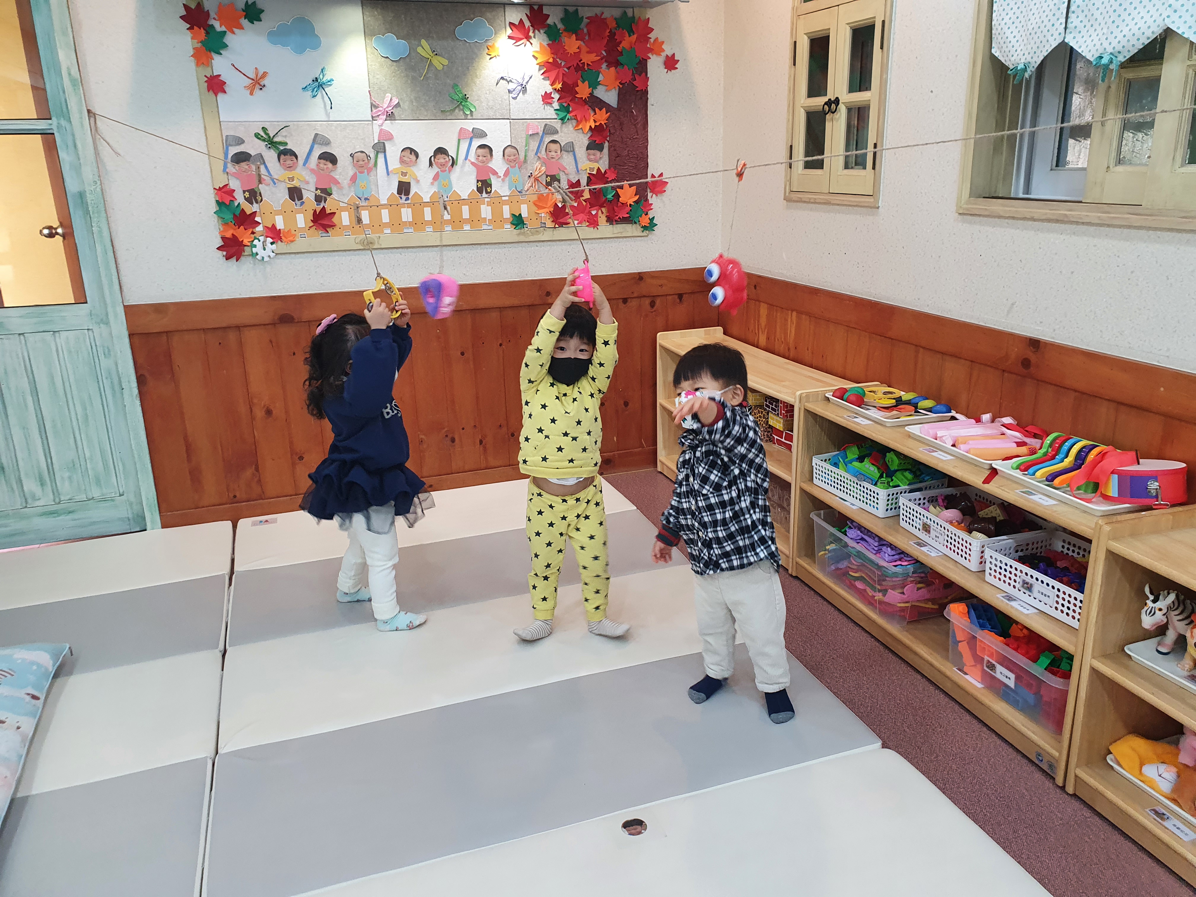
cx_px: 598
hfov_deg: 67.3
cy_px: 448
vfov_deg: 53.1
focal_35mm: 26
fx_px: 898
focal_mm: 4.32
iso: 200
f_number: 2.4
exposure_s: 1/40
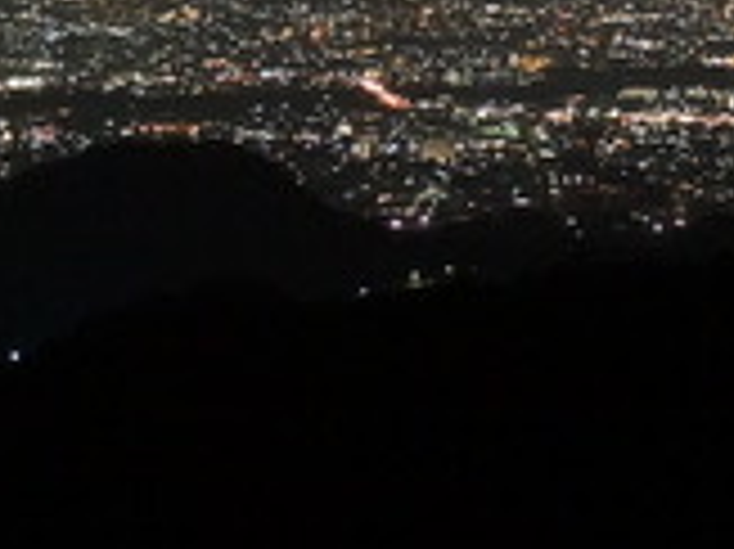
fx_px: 4577
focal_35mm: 216
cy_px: -140
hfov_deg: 9.1
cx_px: 126
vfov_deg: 6.8
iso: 3200
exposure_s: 1/3
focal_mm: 38
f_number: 5.6
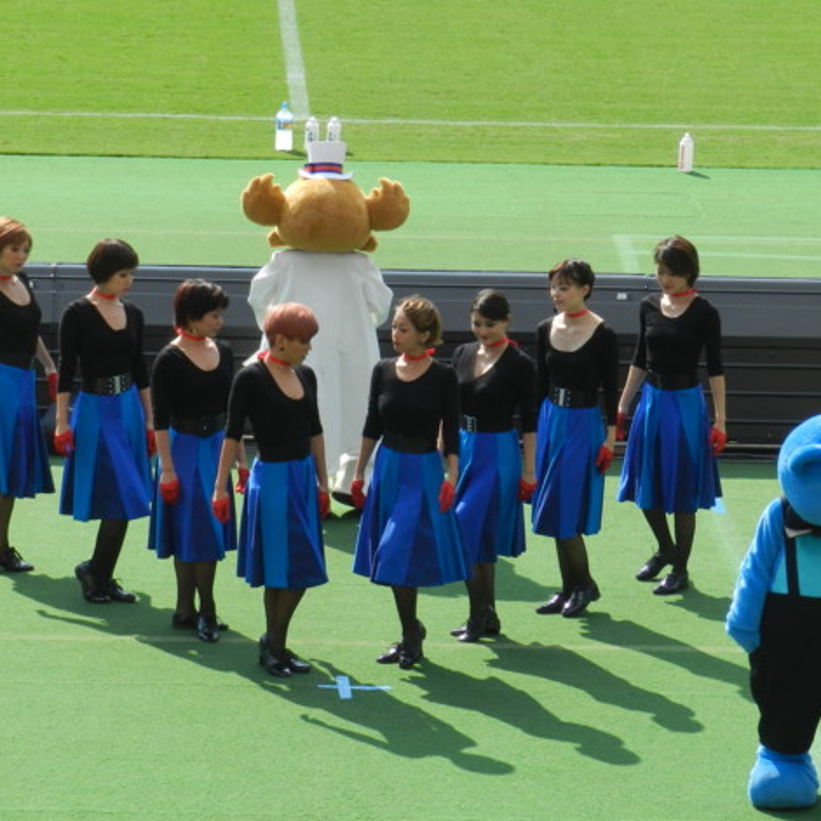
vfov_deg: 7.3
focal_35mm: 240
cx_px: 293
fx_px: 6440
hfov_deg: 7.3
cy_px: 392
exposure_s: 1/400
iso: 160
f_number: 5.3
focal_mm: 28.4
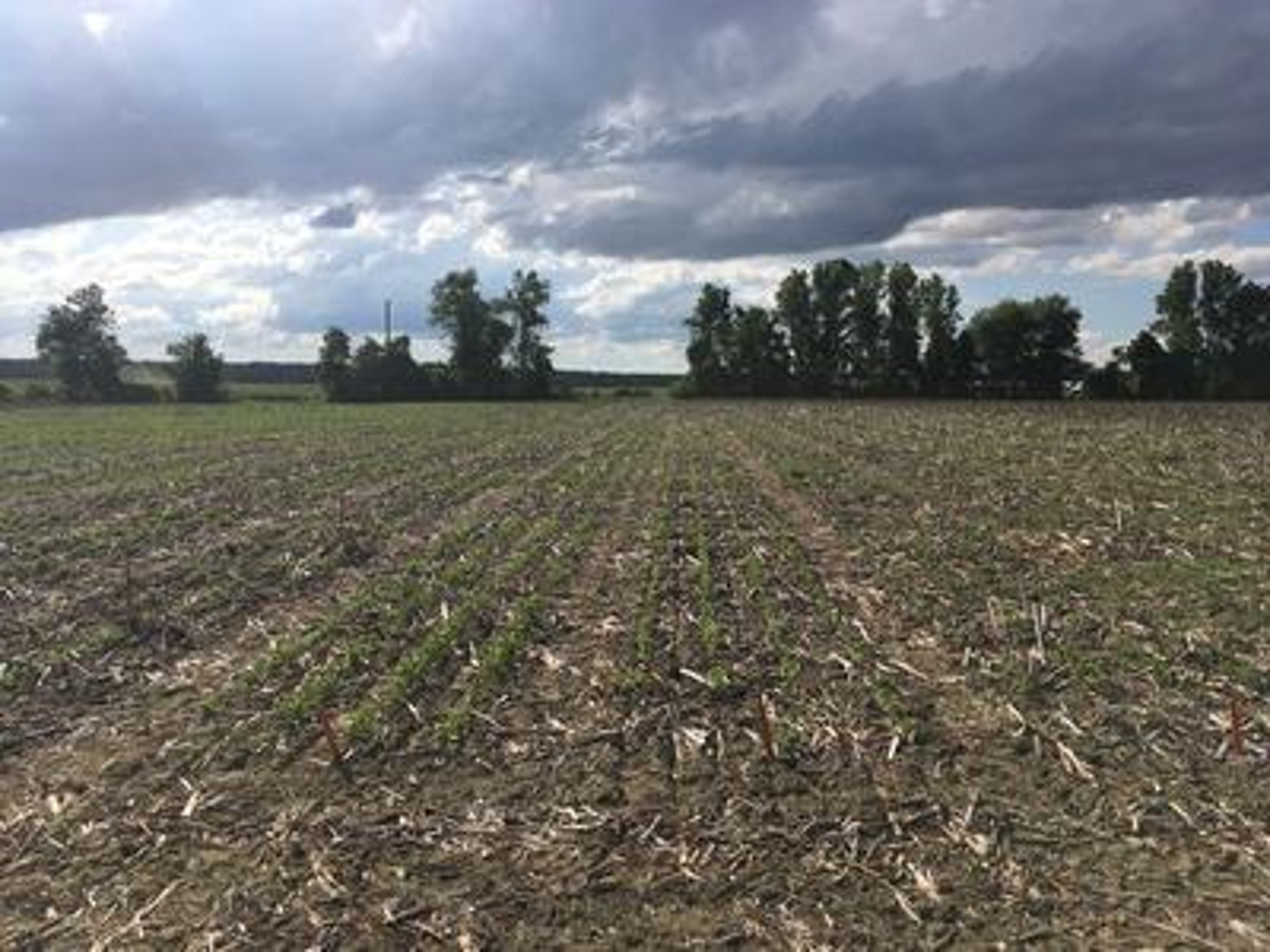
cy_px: 476
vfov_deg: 48.2
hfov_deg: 61.7
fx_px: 1064
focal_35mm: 29
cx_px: 635
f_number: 2.2
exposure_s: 1/2747
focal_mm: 4.15
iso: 25
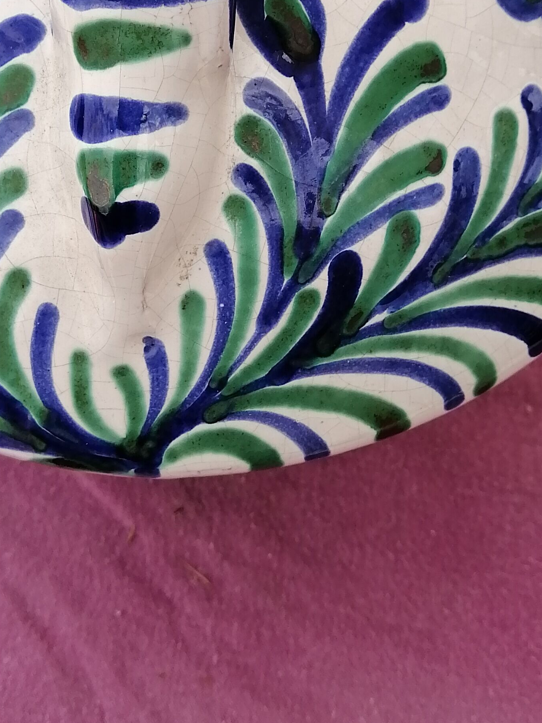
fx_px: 1378
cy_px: 168
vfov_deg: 28.9
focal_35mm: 66
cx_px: 205
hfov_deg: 22.2
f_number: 1.8
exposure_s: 1/598
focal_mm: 3.96
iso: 50
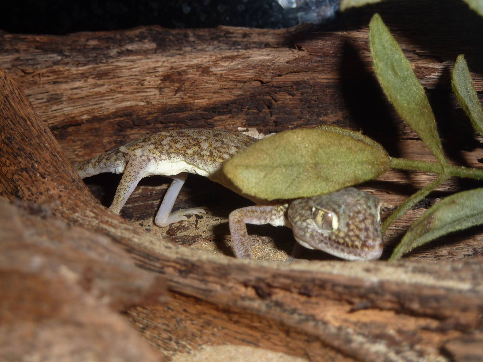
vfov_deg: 16.4
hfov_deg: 21.8
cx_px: 242
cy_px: 181
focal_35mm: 90
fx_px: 1256
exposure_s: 1/80
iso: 100
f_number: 4.3
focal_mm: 14.7
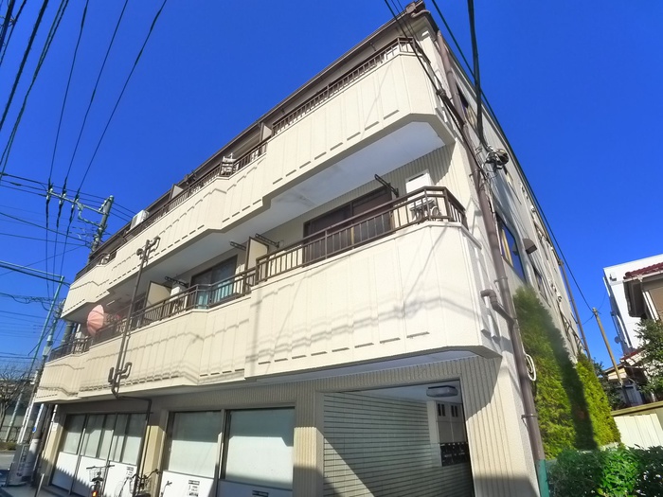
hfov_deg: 71.6
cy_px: 248
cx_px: 332
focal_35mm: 24
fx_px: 460
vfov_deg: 56.8
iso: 400
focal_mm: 5.1
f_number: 4.5
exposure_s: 1/800
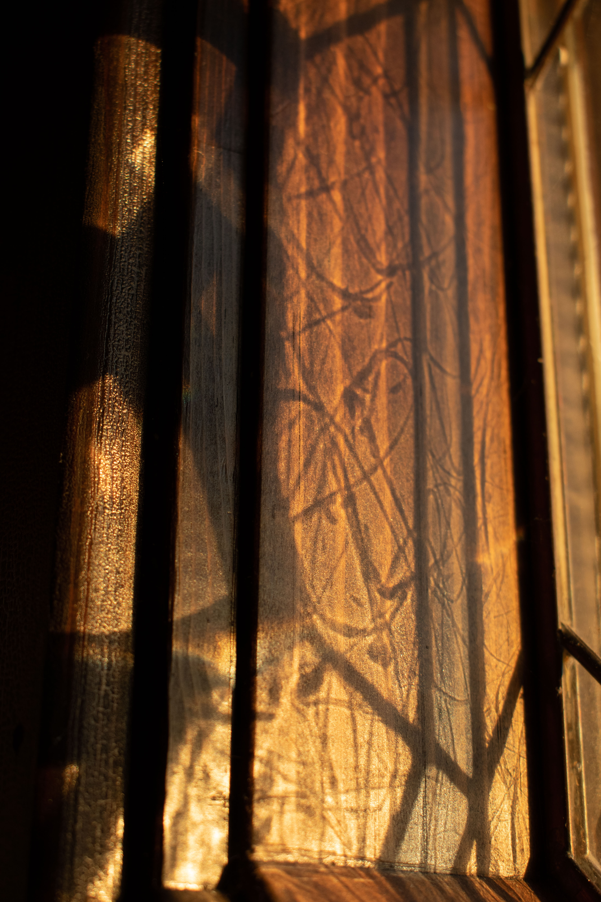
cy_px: 451
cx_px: 300
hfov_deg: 25.1
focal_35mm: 54
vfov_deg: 36.9
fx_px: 1352
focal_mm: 36
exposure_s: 1/200
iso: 400
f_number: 5.6
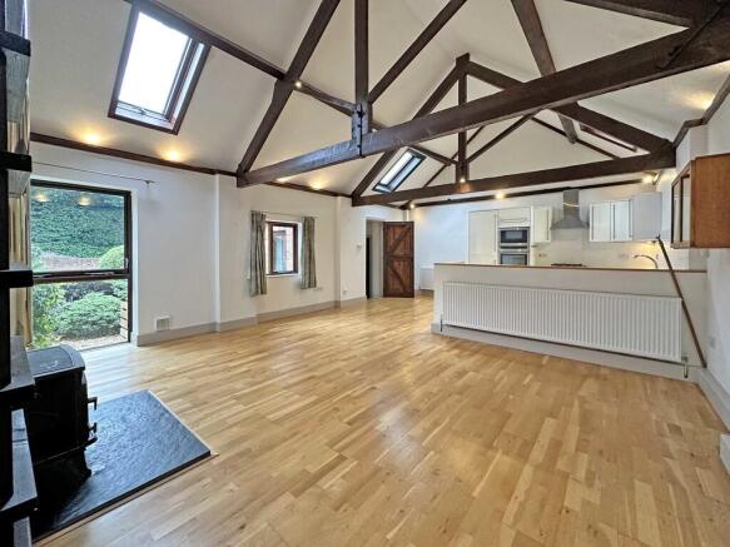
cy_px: 274
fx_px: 295
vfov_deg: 85.7
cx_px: 365
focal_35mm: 14
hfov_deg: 102.1
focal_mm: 2.22
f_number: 2.2
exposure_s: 1/100
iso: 250
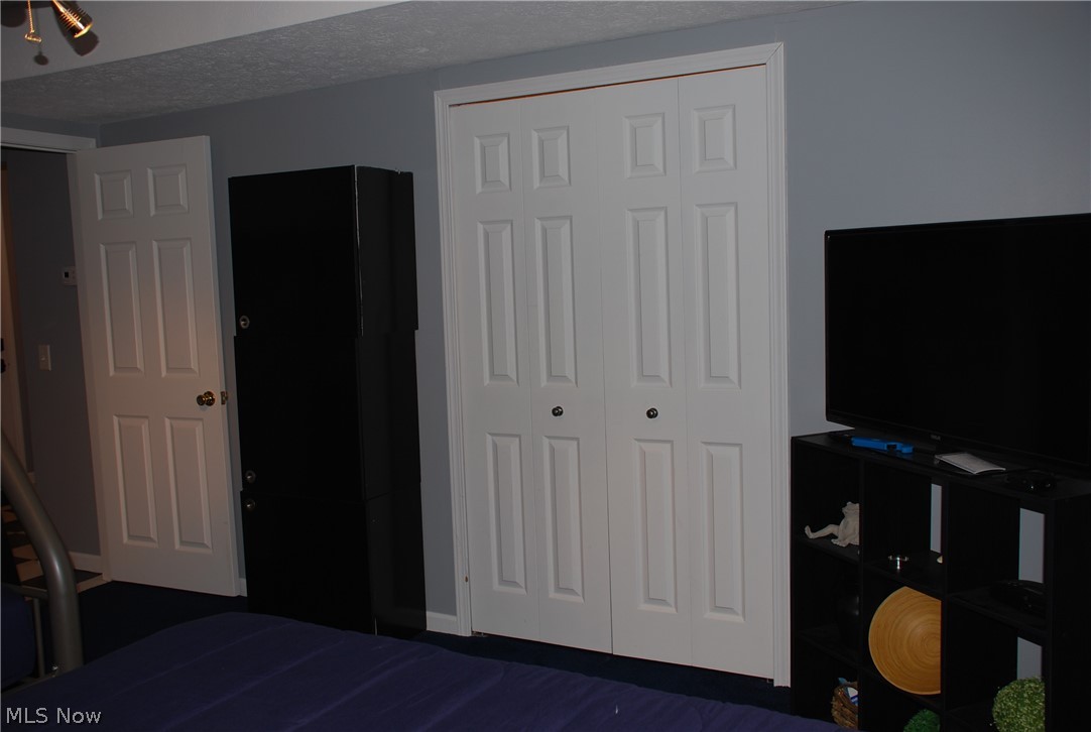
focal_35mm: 33
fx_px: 1002
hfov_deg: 57.1
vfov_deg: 40.1
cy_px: 366
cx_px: 546
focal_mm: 22
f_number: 3.8
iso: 100
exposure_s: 1/60
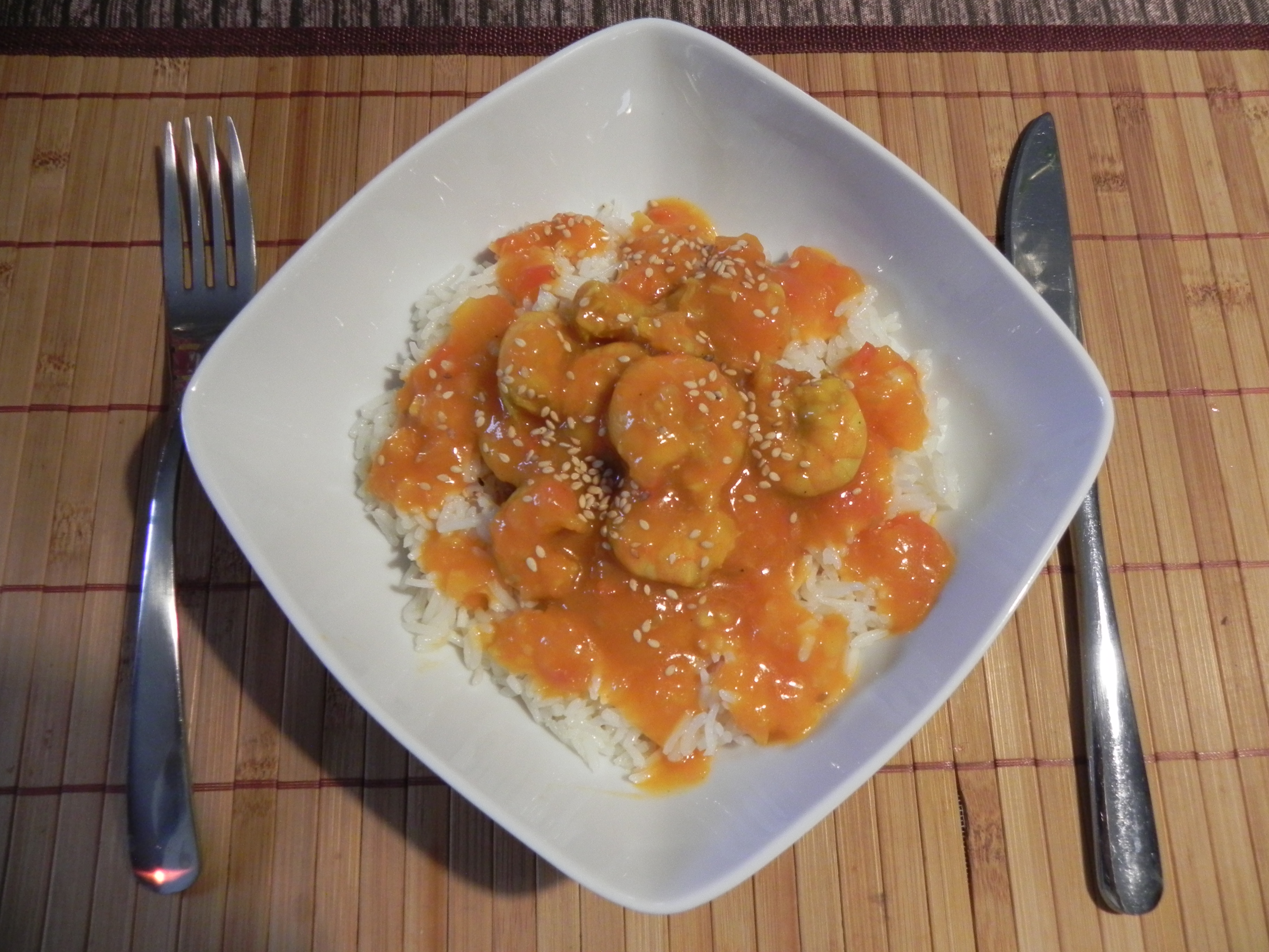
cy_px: 476
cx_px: 634
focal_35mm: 26
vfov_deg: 53.1
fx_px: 953
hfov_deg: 67.3
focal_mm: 4.6
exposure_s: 1/28.2
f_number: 2.8
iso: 400
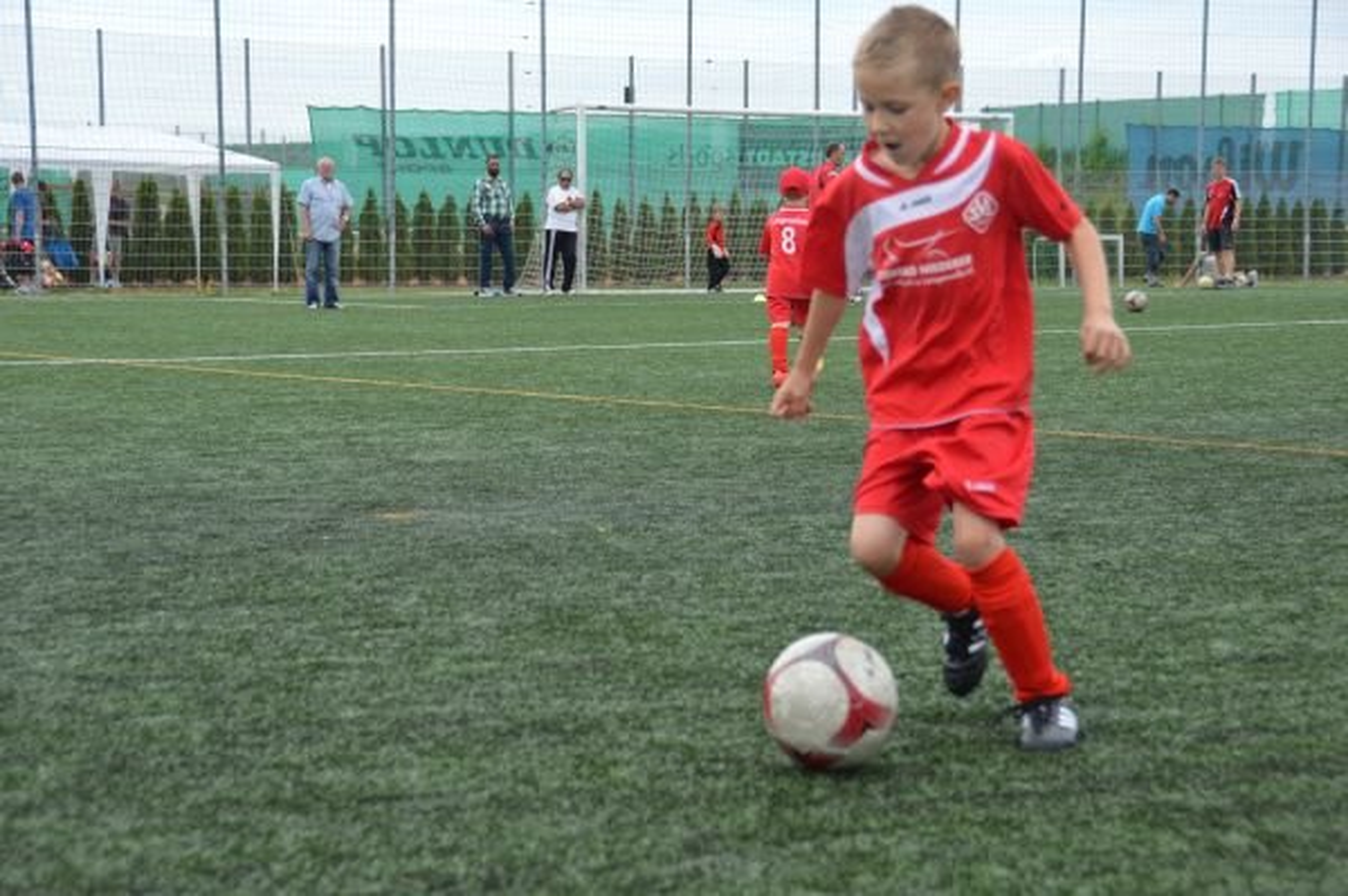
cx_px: 674
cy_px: 448
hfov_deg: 26.0
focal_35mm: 78
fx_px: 2918
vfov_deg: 17.5
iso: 400
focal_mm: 52
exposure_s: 1/1250
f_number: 5.6
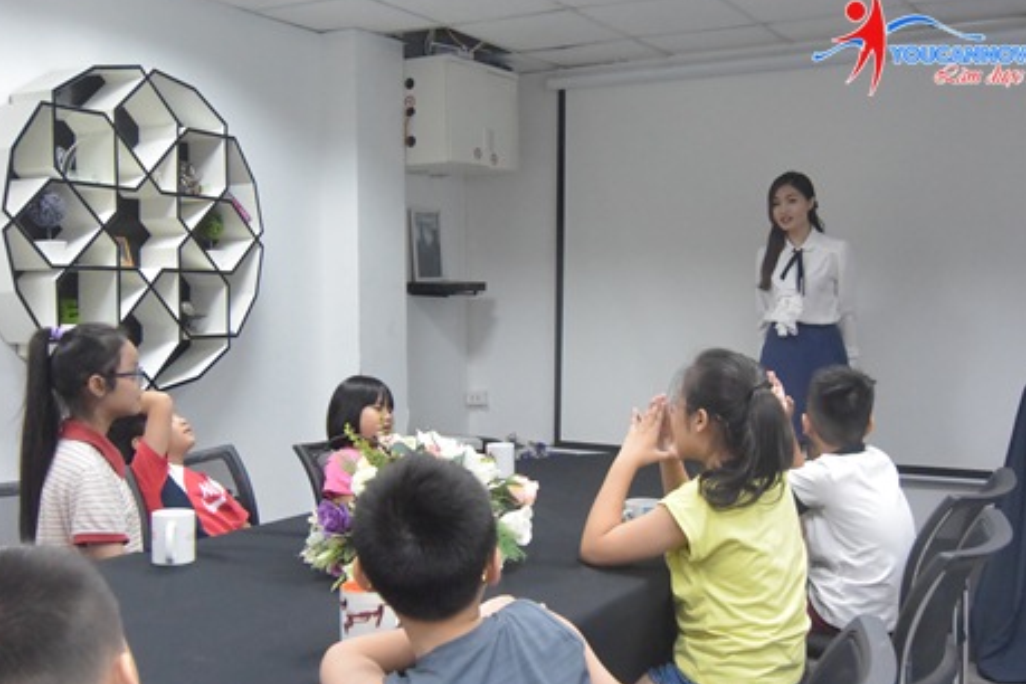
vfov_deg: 35.9
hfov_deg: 51.9
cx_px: 528
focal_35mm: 37
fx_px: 1054
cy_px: 339
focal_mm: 12.8
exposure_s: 1/60
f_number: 4.5
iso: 3200
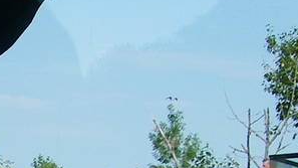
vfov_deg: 5.3
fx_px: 1762
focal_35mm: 223
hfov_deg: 9.1
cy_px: 364
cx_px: -297
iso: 80
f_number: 7.4
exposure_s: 1/160
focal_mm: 6.7
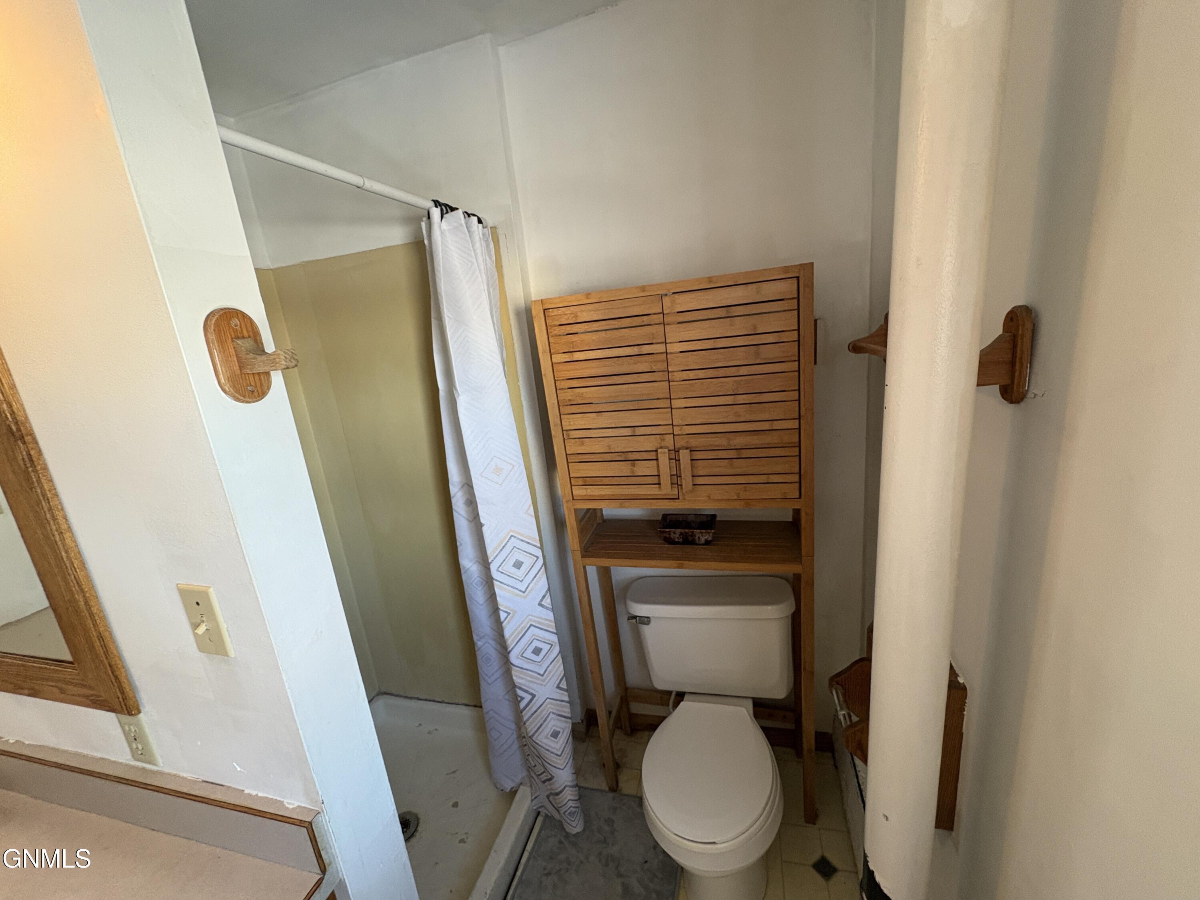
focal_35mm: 14
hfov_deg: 102.1
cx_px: 600
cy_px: 450
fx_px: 485
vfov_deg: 85.7
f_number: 2.2
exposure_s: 1/60
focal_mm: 2.22
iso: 400
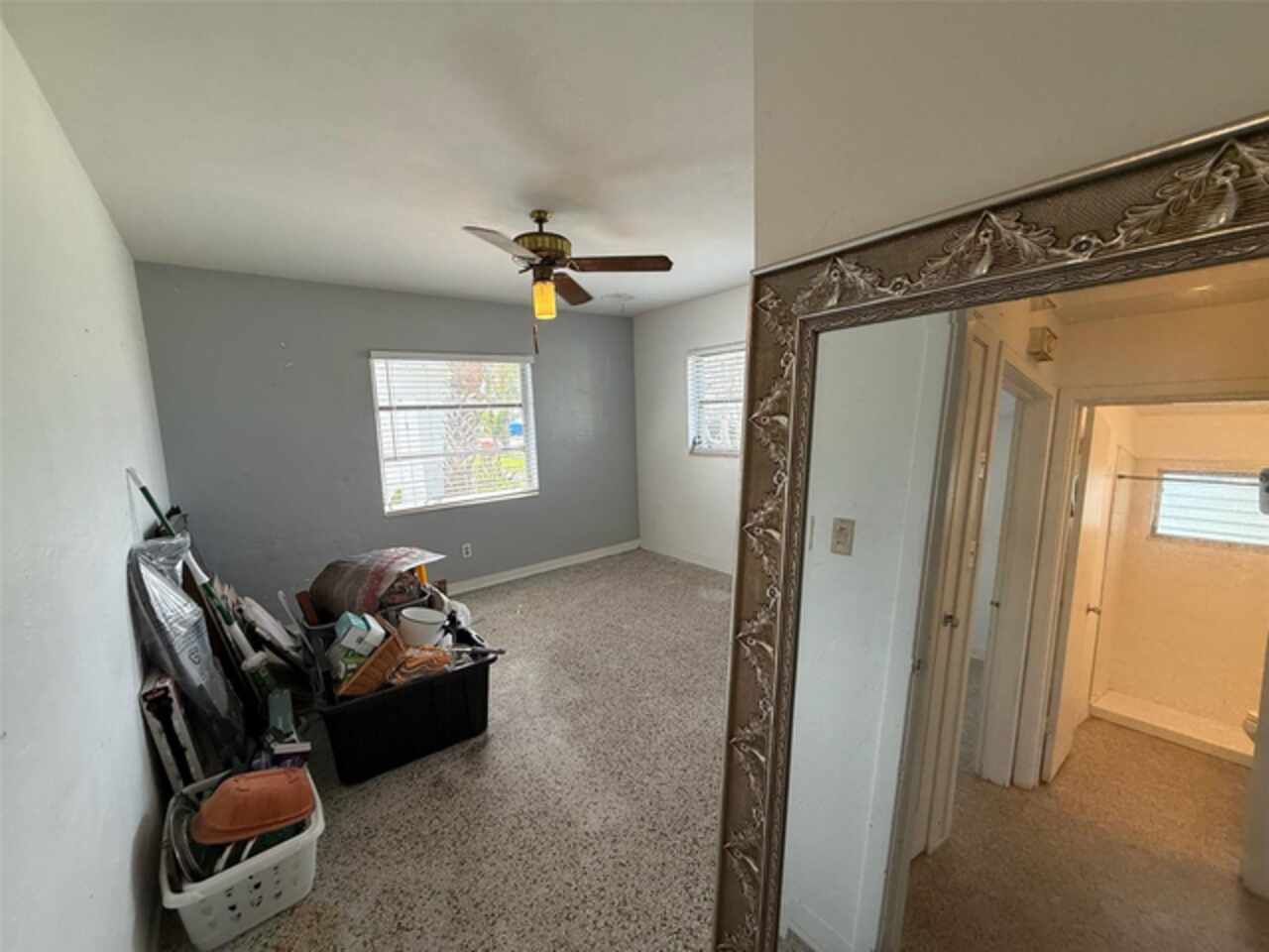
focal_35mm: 14
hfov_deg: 102.1
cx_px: 634
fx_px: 513
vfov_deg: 85.7
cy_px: 476
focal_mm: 2.22
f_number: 2.2
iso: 100
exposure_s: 1/120
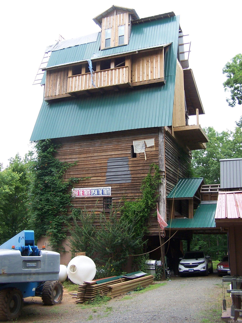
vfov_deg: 49.0
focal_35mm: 38
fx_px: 354
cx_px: 121
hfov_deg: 37.7
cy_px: 162
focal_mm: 6.3
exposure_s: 1/250
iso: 80
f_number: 2.8
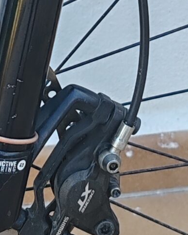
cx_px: -8
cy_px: -181
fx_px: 967
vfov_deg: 12.7
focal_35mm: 139
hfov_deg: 11.0
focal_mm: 6.12
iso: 125
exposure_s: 1/100
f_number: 1.9
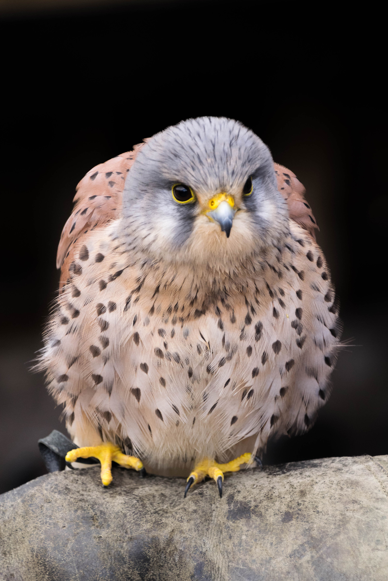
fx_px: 3758
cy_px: 290
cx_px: 194
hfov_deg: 5.9
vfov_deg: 8.9
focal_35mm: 232
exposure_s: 1/500
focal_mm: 155
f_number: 6
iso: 800
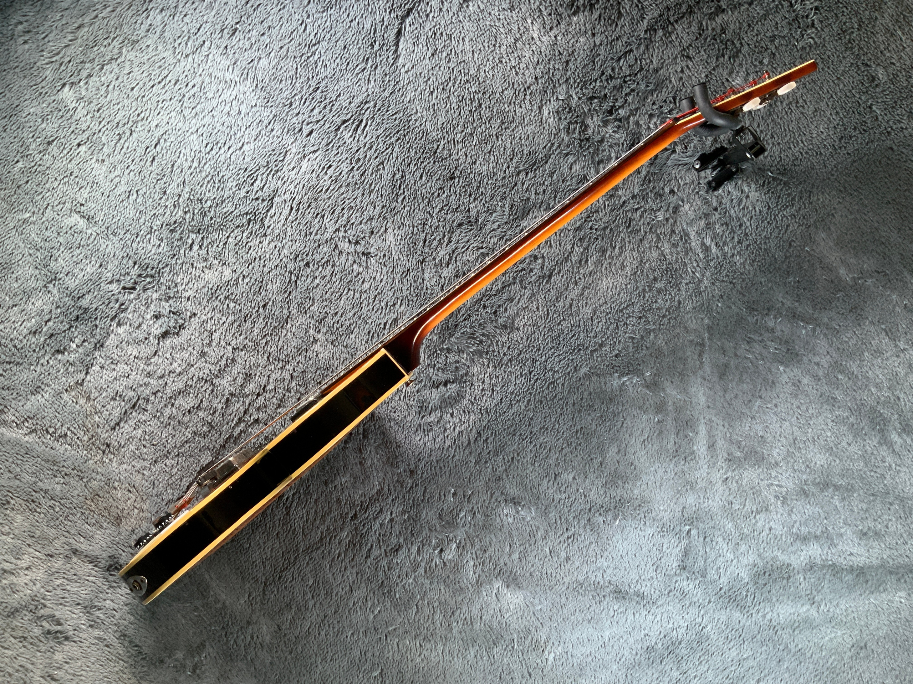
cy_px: 342
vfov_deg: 48.2
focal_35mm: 29
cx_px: 456
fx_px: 765
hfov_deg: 61.7
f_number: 1.8
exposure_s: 1/50
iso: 80
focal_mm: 3
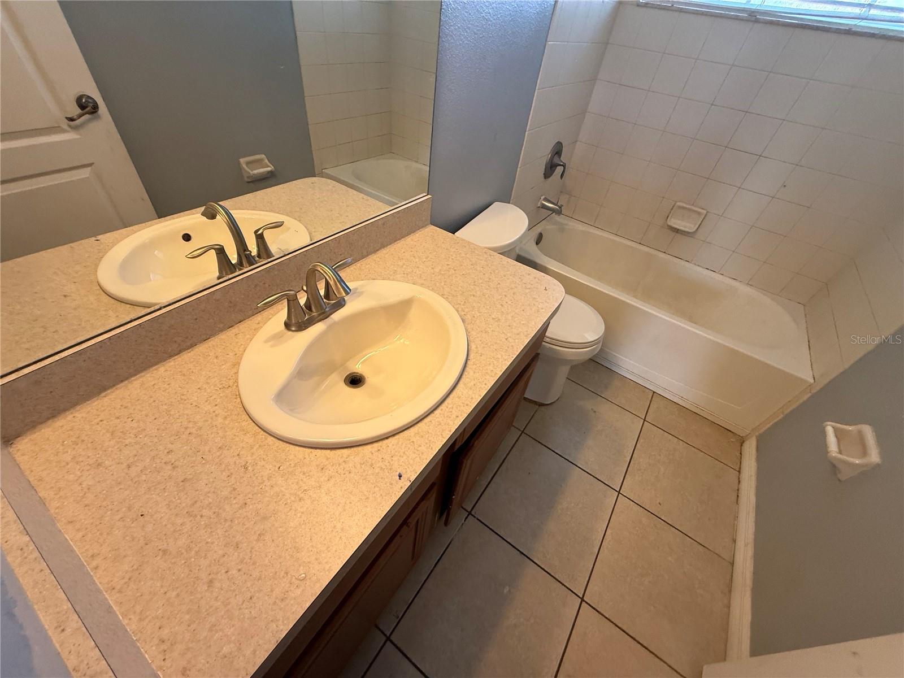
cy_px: 339
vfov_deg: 85.7
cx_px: 452
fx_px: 366
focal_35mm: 14
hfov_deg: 102.1
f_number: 2.2
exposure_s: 1/120
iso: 200
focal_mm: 2.22
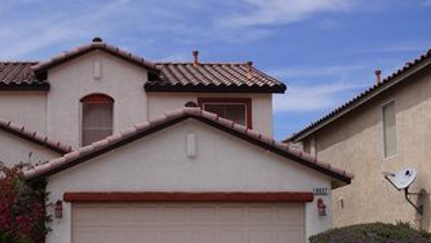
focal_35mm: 57
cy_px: 204
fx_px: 650
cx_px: 117
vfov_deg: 20.8
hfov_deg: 36.0
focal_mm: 23
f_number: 5
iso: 100
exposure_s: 1/1000
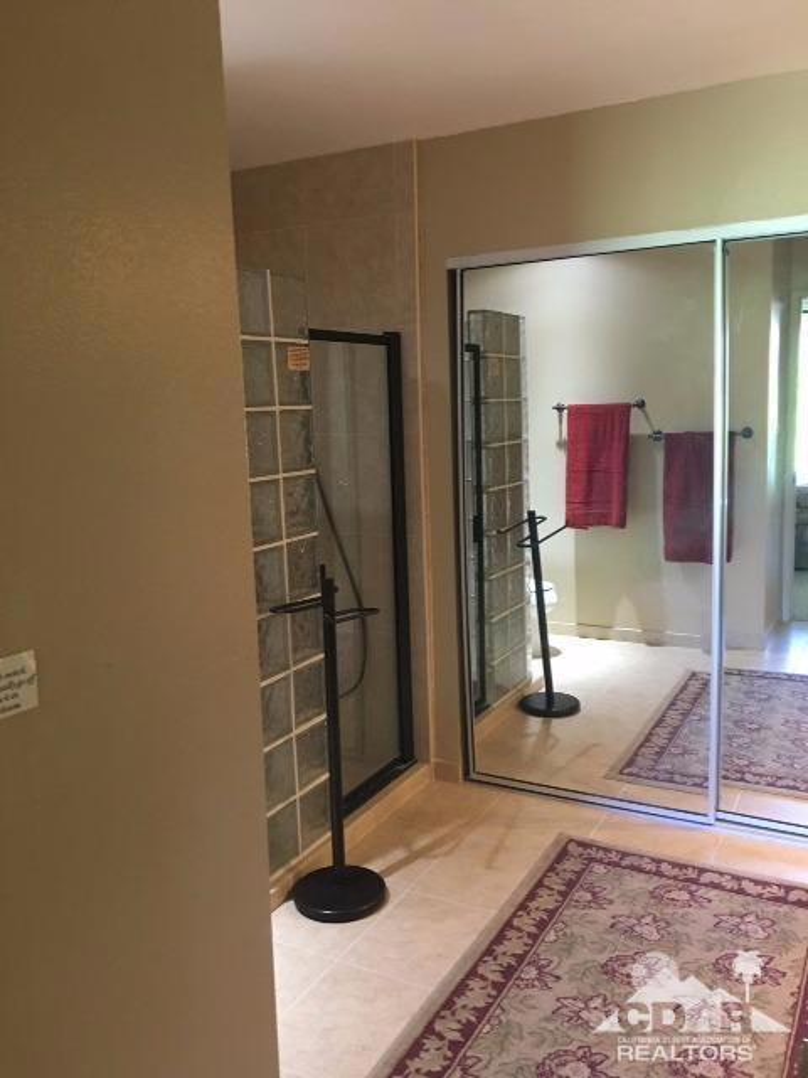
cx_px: 404
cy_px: 539
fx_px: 903
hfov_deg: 48.2
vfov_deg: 61.7
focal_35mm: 29
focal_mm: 4.15
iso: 80
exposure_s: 1/10
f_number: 2.2
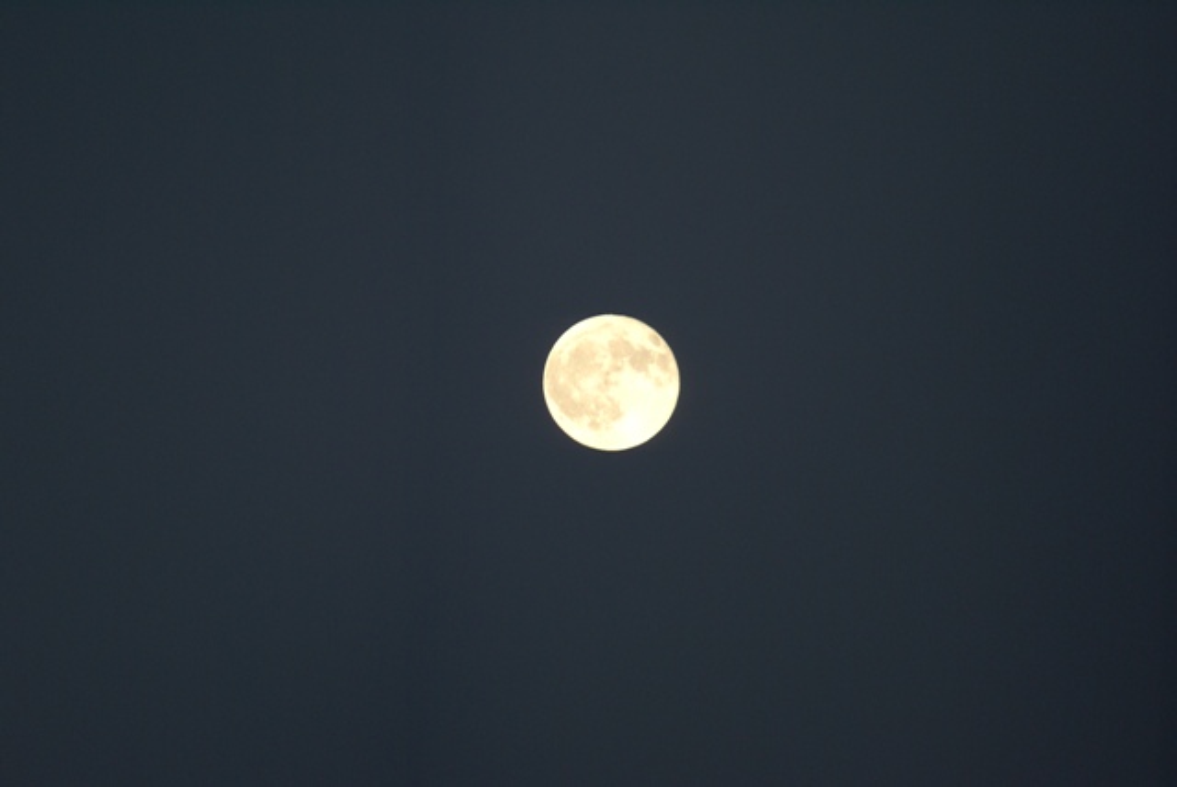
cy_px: 394
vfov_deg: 3.1
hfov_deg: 4.6
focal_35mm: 450
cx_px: 588
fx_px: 14726
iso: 400
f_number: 5.6
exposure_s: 1/125
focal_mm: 300
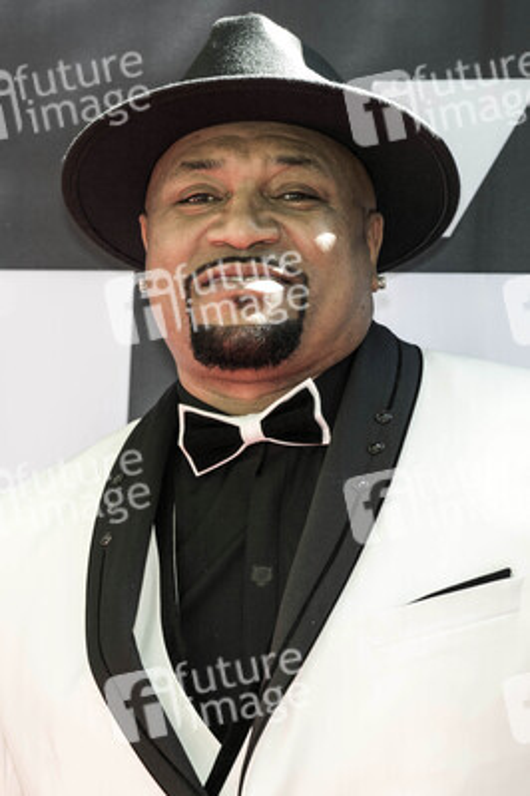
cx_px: 265
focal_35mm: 87
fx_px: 1924
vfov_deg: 23.4
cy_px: 398
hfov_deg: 15.7
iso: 800
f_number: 5.6
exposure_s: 1/200
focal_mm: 87
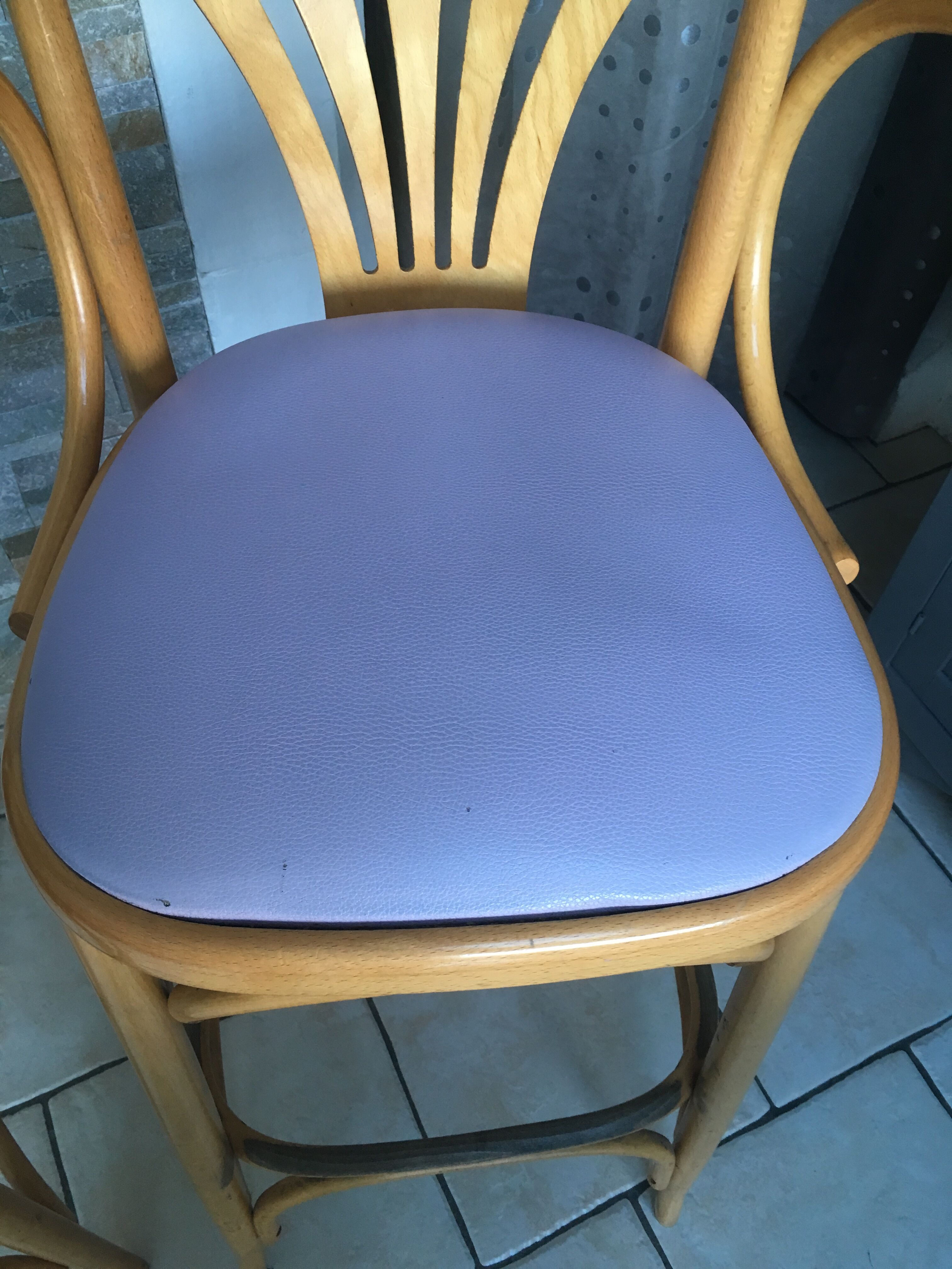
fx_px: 1063
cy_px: 634
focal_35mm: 29
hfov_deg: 48.2
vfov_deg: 61.7
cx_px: 476
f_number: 2.2
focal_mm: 4.15
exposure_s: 1/33
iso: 100
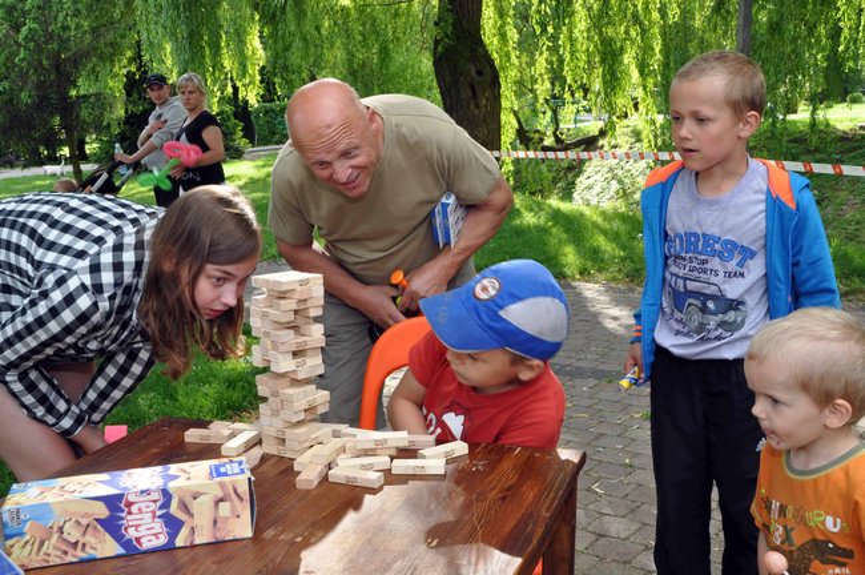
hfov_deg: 45.0
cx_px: 432
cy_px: 288
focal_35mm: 44
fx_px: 1044
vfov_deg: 30.8
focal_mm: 29
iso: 400
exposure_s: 1/60
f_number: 14
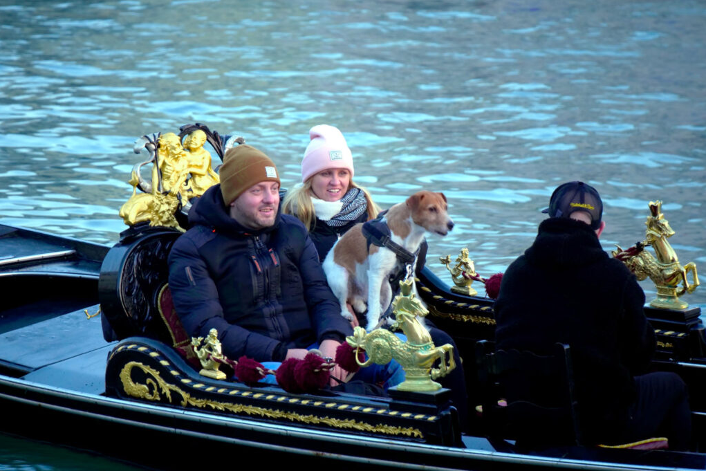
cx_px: 353
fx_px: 6119
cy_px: 236
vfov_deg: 4.4
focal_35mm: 312
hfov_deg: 6.6
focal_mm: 150
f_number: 5.6
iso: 500
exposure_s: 1/40
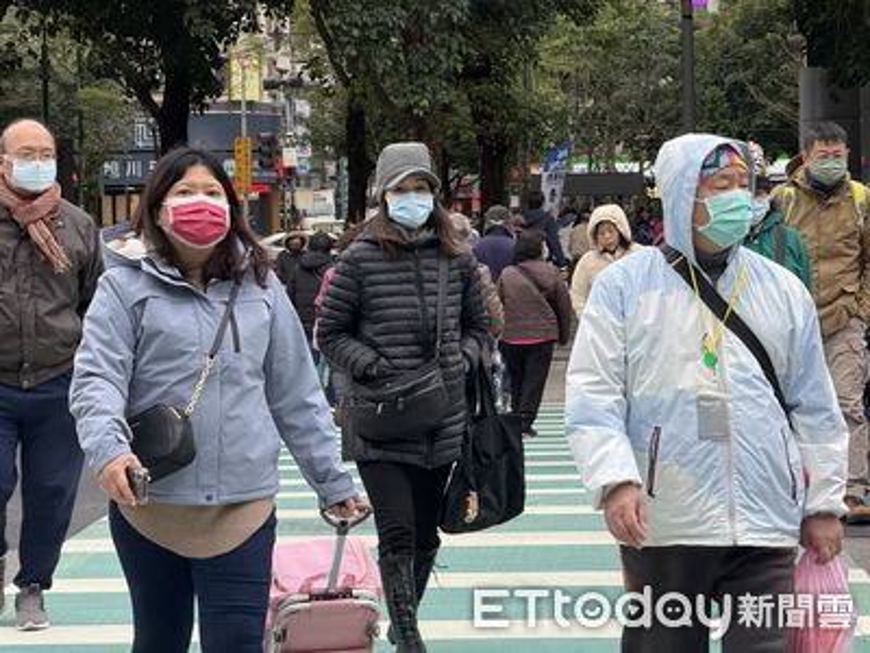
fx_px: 3016
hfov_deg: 16.4
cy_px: 326
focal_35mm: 120
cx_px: 435
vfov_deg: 12.3
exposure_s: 1/99
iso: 250
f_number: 2.8
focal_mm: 15.66
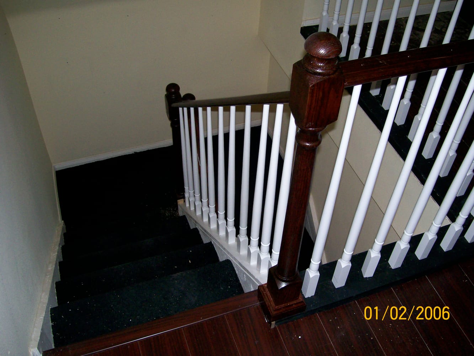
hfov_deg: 51.4
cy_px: 178
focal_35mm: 36
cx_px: 237
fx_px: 493
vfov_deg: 39.7
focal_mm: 6
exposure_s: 1/64
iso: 140
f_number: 2.7
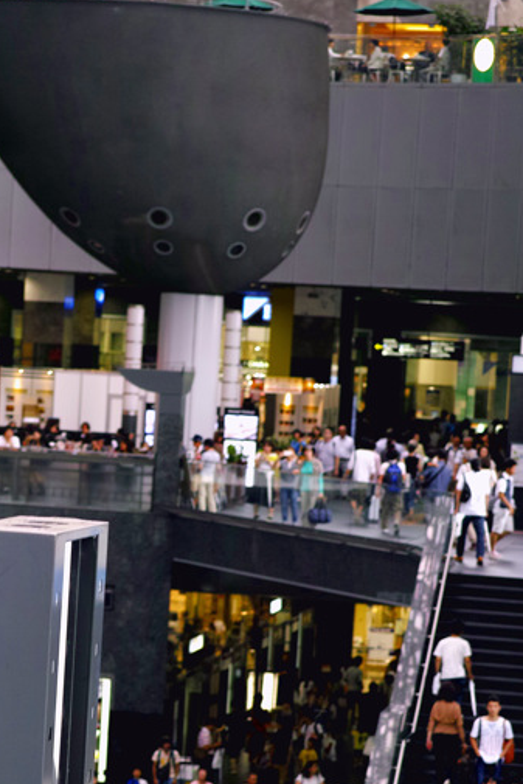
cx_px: 74
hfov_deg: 9.0
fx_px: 3310
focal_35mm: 152
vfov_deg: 13.5
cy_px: 539
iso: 200
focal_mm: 50
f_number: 2.8
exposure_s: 1/60
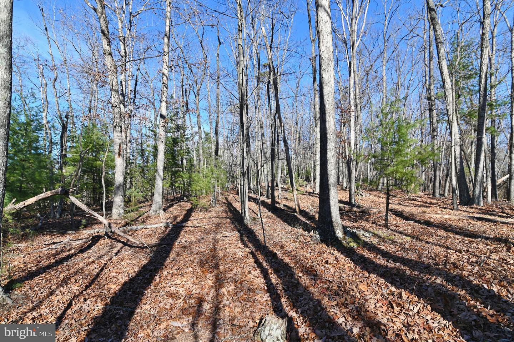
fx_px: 285
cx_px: 257
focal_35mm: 20
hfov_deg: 84.0
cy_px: 171
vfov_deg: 61.9
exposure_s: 1/250
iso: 100
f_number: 6.3
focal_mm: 20
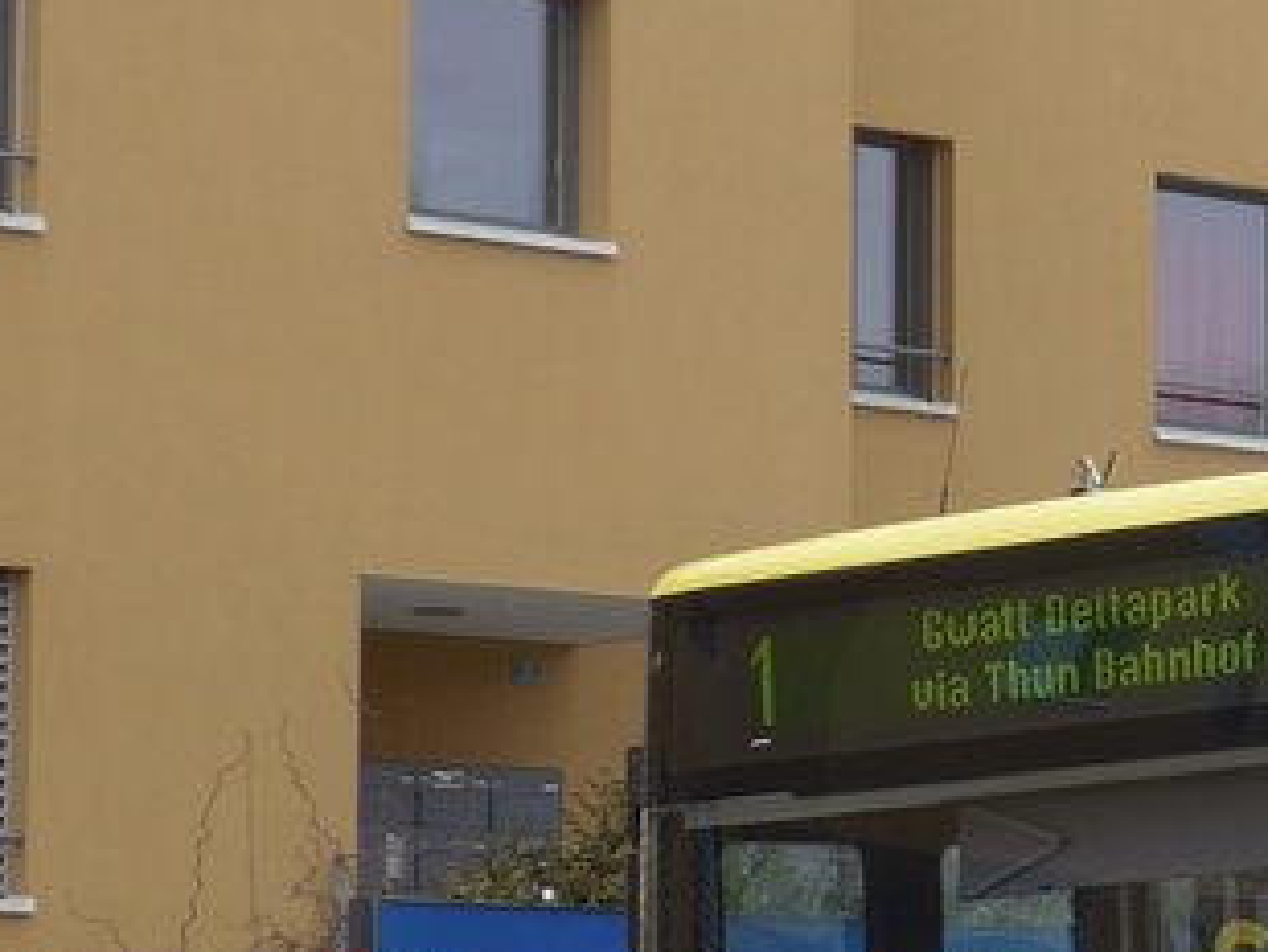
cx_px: 2187
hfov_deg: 9.9
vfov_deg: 7.8
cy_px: 562
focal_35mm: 190
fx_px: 6962
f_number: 3.2
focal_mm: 10.1
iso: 80
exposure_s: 1/500
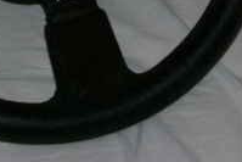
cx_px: 79
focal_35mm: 183
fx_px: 1231
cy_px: -76
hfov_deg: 11.2
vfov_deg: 7.4
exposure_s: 1/60
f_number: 8
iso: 400
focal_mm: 38
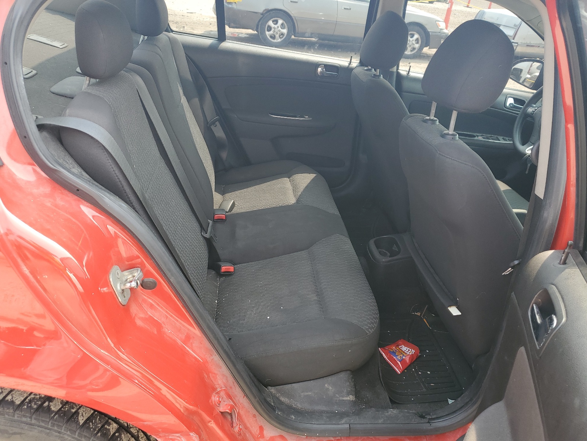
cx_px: 294
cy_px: 220
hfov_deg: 67.3
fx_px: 441
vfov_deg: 53.1
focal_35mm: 26
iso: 50
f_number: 1.5
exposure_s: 1/244
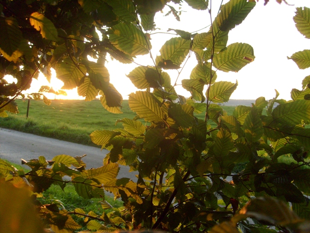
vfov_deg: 40.7
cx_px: 155
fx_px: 313
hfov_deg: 52.6
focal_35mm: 35
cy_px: 116
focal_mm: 5.8
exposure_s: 1/90
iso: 80
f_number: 2.8
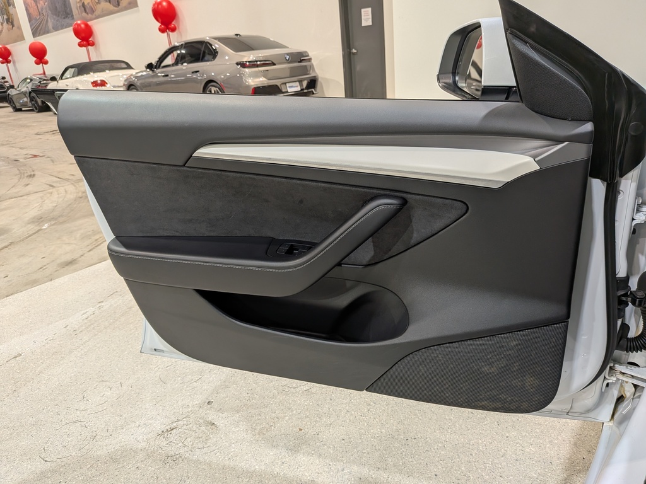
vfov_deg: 56.8
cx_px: 323
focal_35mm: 24
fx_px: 448
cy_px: 242
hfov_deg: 71.6
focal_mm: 4.53
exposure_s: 1/202
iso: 29
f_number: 1.7
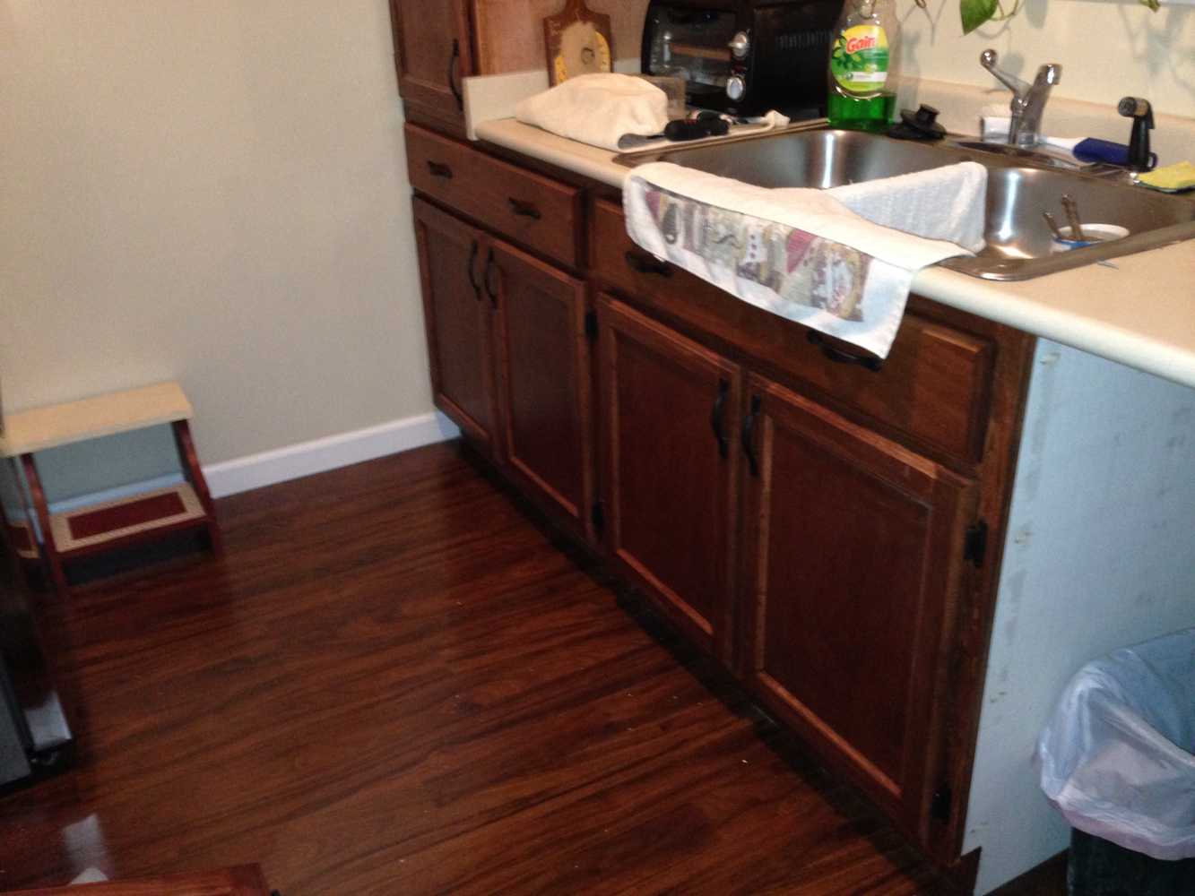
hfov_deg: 55.3
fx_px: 1139
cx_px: 598
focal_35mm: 33
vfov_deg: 43.0
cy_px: 448
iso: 320
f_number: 2.4
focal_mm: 4.12
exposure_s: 1/16
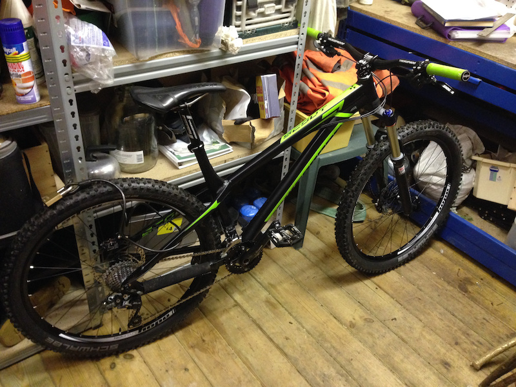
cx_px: 258
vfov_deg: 42.9
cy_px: 194
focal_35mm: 33
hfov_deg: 55.4
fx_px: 492
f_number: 2.4
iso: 400
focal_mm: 4.12
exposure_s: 1/15
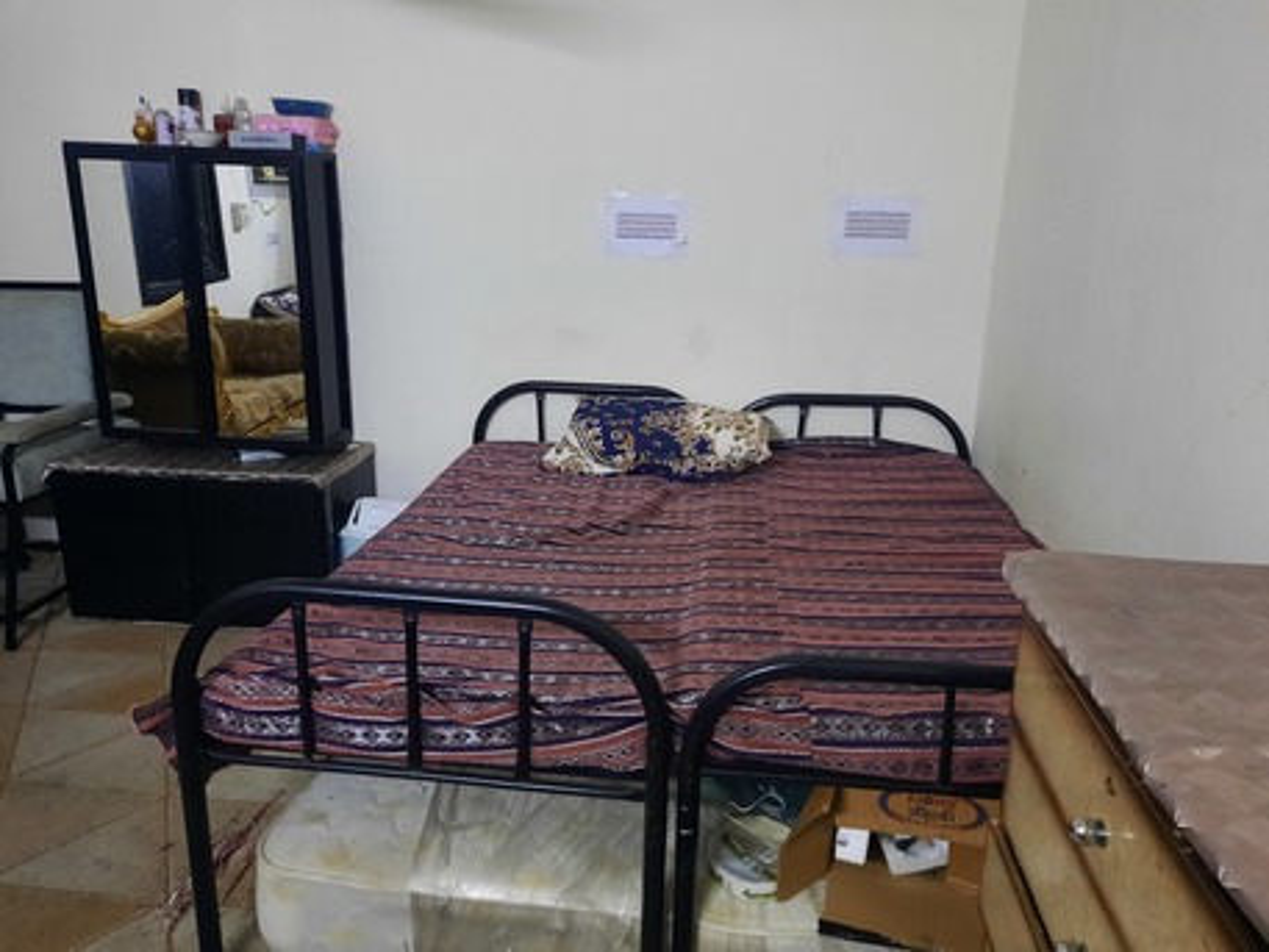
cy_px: 476
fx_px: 917
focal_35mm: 25
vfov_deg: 54.9
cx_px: 634
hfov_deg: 69.4
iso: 640
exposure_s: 1/25
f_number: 2
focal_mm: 4.6
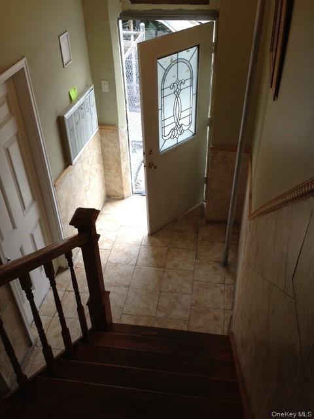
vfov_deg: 55.4
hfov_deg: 42.9
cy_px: 210
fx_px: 399
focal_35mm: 33
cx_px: 157
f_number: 2.4
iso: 64
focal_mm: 4.13
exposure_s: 1/120
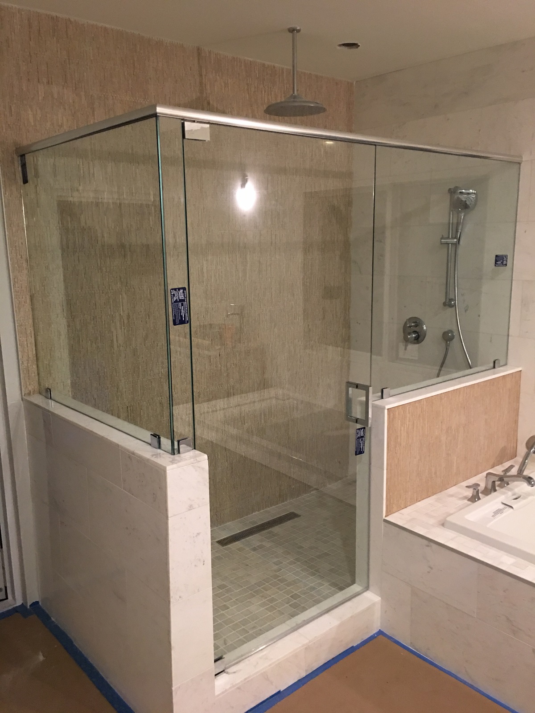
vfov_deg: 61.7
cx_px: 268
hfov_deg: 48.2
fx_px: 598
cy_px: 356
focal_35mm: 29
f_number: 2.2
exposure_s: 1/4
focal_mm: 4.15
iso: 64
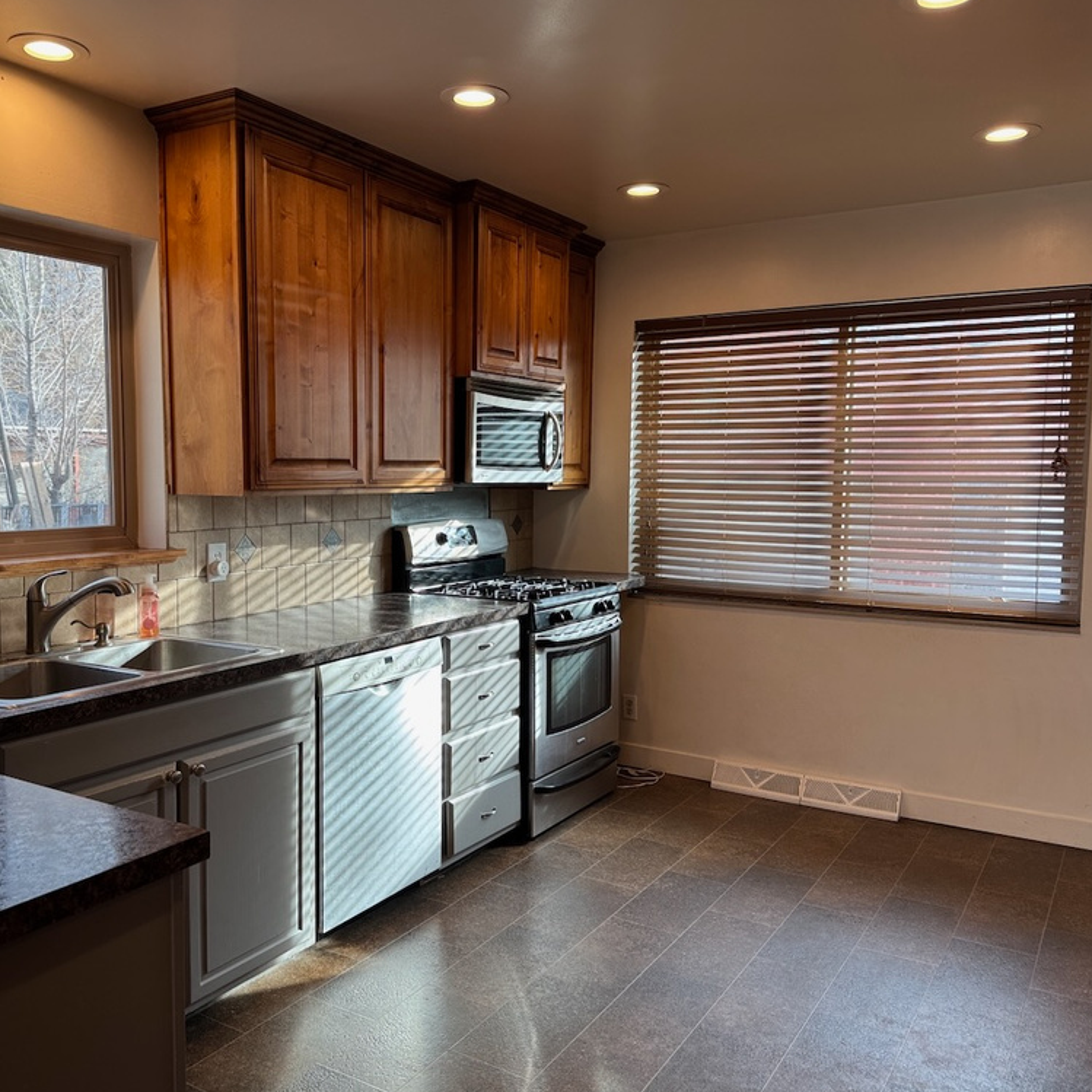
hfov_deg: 55.4
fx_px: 1035
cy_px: 550
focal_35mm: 29
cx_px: 467
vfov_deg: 55.6
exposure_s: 1/120
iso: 50
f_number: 1.78
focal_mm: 6.76
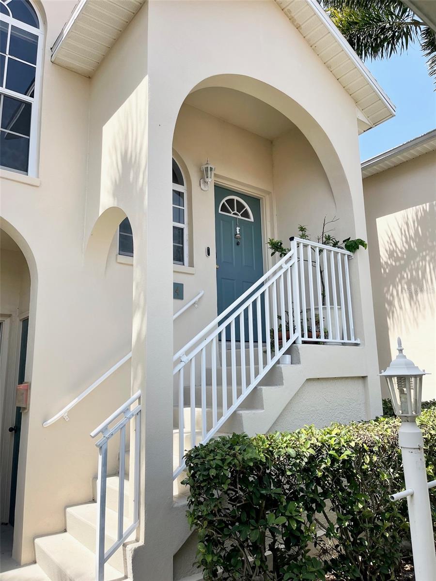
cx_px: 218
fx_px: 437
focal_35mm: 26
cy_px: 290
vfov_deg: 67.3
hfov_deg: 53.1
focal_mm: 5.1
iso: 32
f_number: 1.6
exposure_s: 1/1553
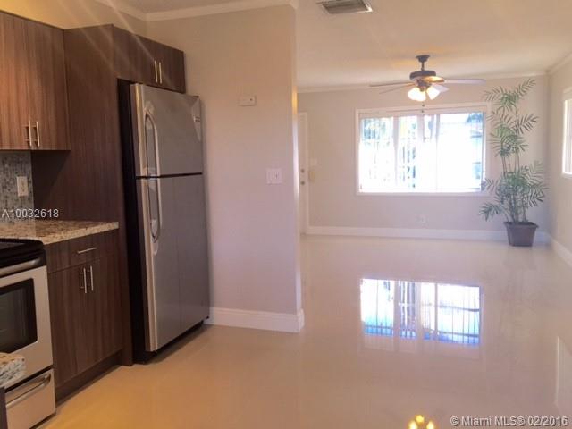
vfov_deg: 48.2
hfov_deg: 61.7
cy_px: 214
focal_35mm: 29
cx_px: 286
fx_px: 479
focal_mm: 4.15
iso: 50
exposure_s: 1/60
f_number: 2.2
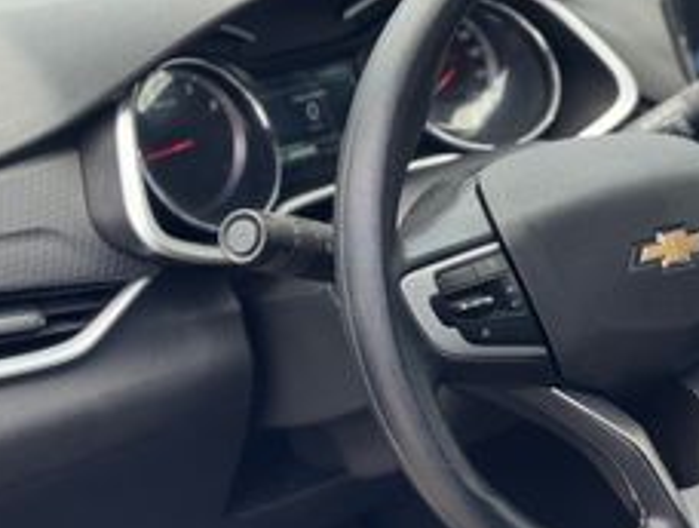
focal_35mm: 99
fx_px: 2003
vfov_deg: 15.0
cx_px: 598
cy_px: 172
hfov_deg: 19.5
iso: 64
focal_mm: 6.76
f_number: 1.78
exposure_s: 1/412
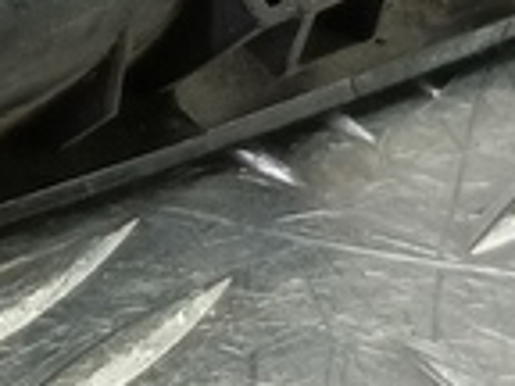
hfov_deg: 11.1
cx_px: -465
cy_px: -122
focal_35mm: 163
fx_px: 2425
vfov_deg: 9.0
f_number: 1.6
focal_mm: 4.11
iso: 173
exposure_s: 1/50
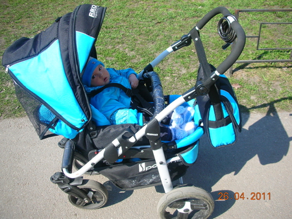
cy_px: 110
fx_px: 295
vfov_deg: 40.7
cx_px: 146
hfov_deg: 52.6
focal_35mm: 35
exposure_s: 1/45.1
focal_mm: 5.8
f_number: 8.5
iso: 50
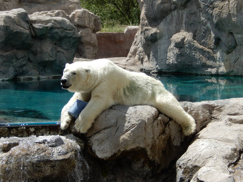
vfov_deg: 15.6
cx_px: 122
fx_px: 667
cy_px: 91
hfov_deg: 20.7
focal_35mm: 95
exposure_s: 1/640
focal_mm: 17
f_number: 5.2
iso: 125
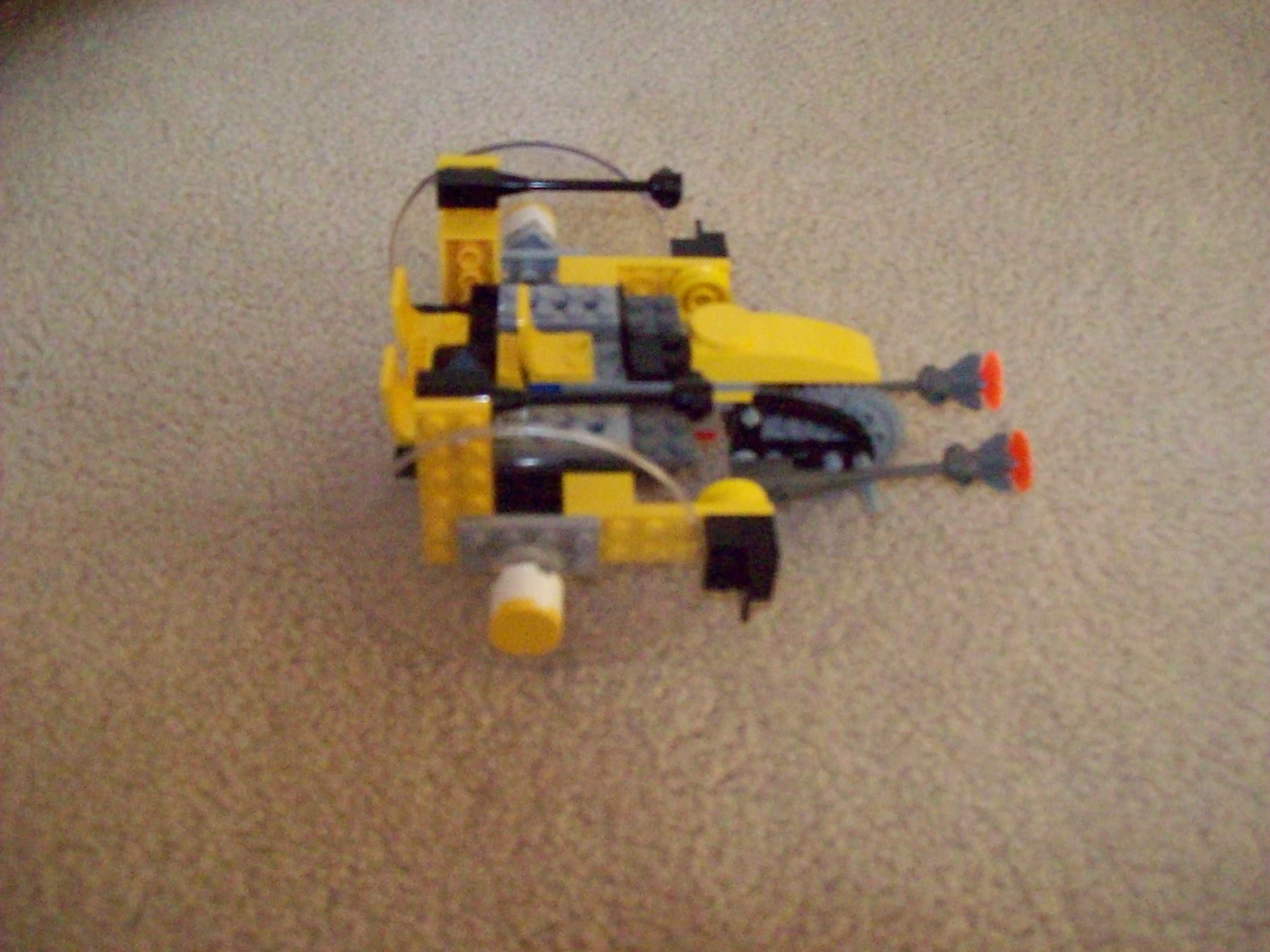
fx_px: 1321
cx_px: 635
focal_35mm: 36
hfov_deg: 51.4
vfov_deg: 39.7
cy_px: 476
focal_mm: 6
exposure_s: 1/128
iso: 800
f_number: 2.7
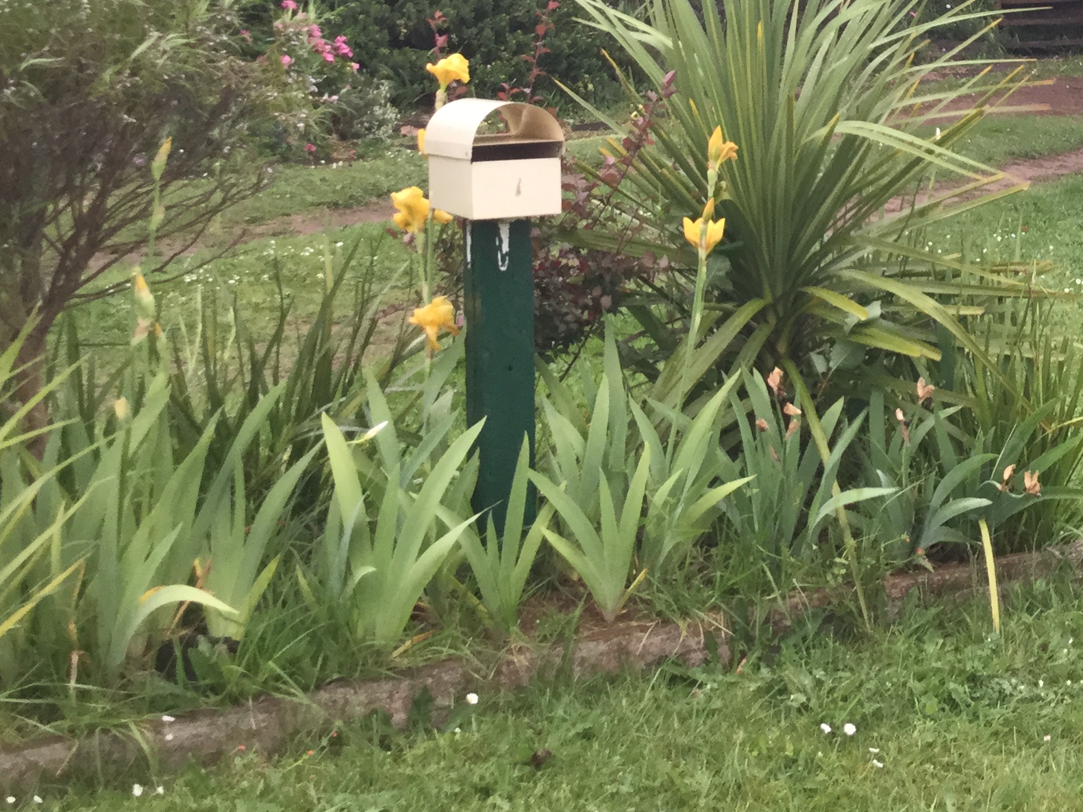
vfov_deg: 22.6
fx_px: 2002
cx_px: 856
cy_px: 151
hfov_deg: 29.6
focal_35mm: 64
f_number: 2.4
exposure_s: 1/33
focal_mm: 3.3
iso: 25
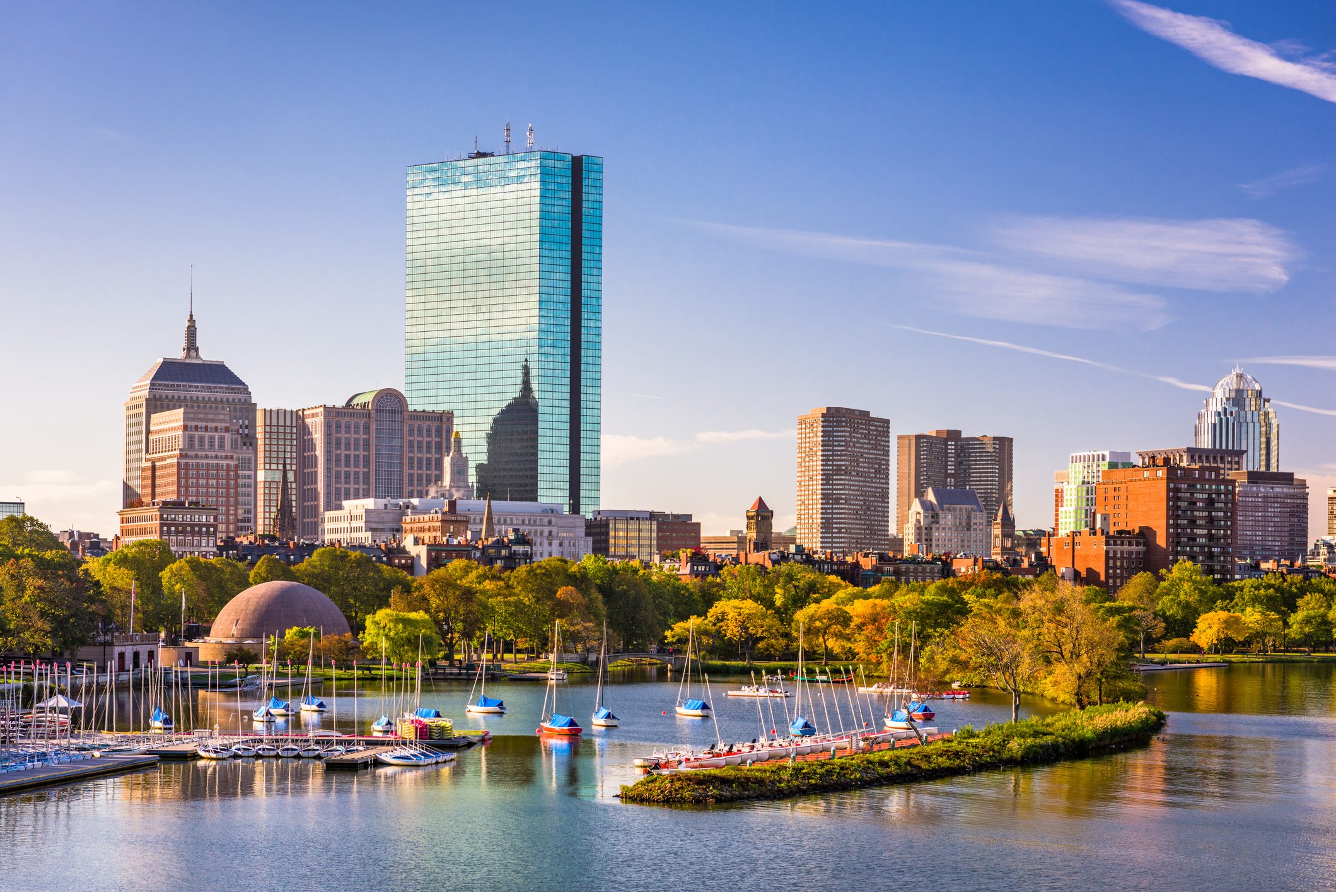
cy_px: 446
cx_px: 668
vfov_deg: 19.5
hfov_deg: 28.8
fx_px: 2598
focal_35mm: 70
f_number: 8
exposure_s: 1/160
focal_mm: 70
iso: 200
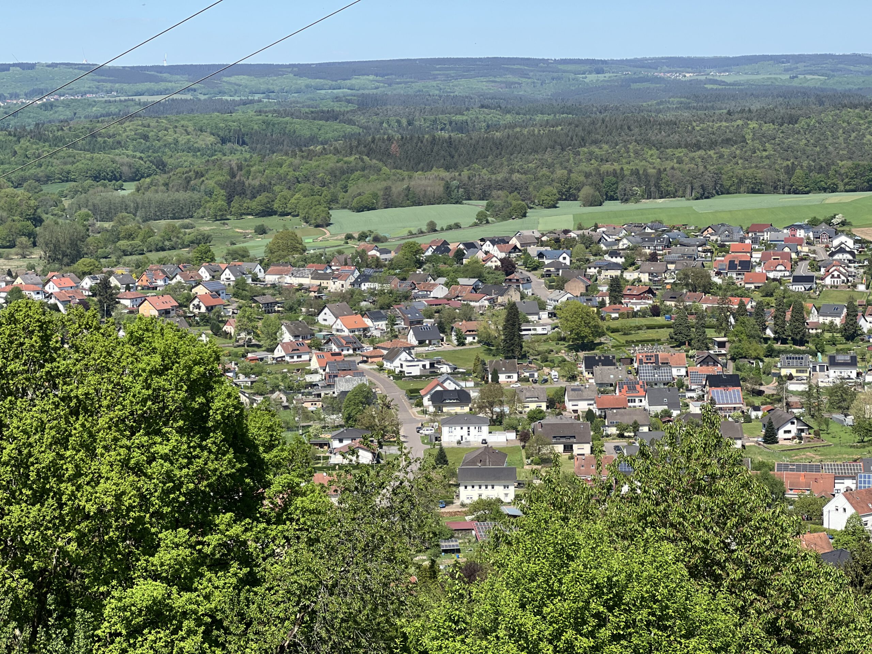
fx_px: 1940
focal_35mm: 77
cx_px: 436
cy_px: 327
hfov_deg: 25.3
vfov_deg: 19.1
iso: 32
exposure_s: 1/506
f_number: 2.8
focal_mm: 9
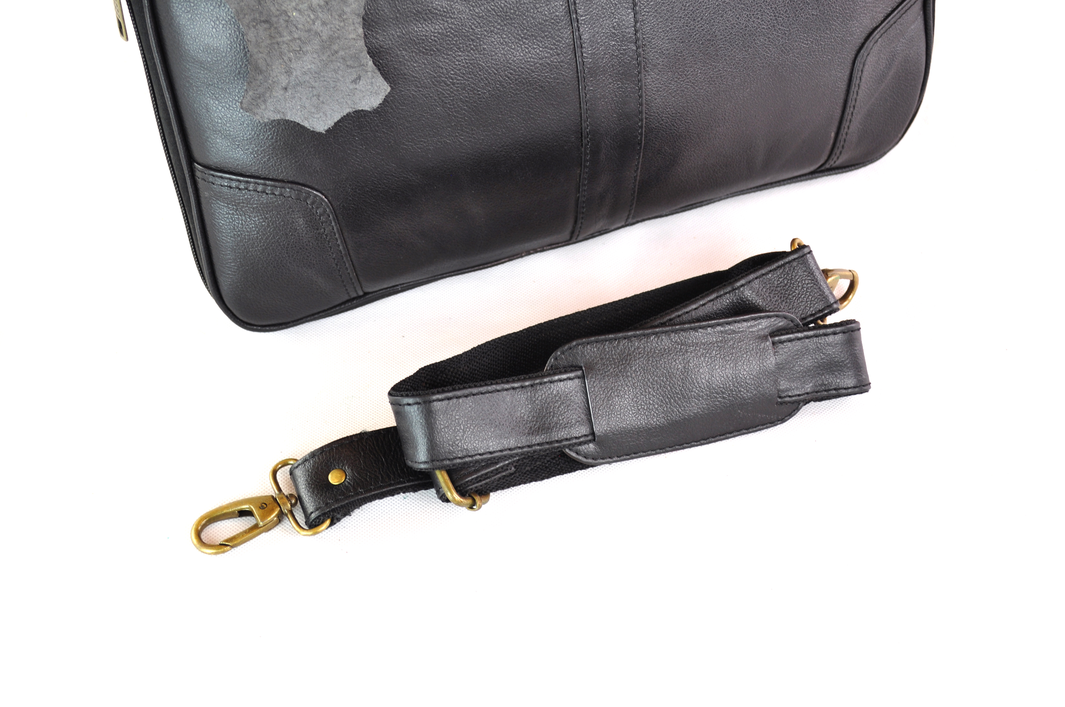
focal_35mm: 51
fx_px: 1507
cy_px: 354
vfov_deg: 26.4
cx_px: 532
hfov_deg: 38.9
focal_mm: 34
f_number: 5.6
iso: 125
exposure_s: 1/25
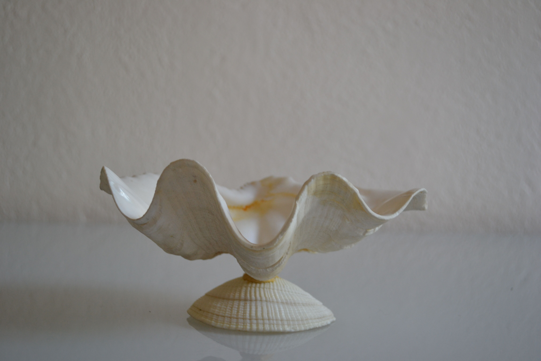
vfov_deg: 29.9
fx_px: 676
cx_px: 270
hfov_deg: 43.6
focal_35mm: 45
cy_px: 180
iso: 400
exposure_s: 1/40
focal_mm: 30
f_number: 4.5
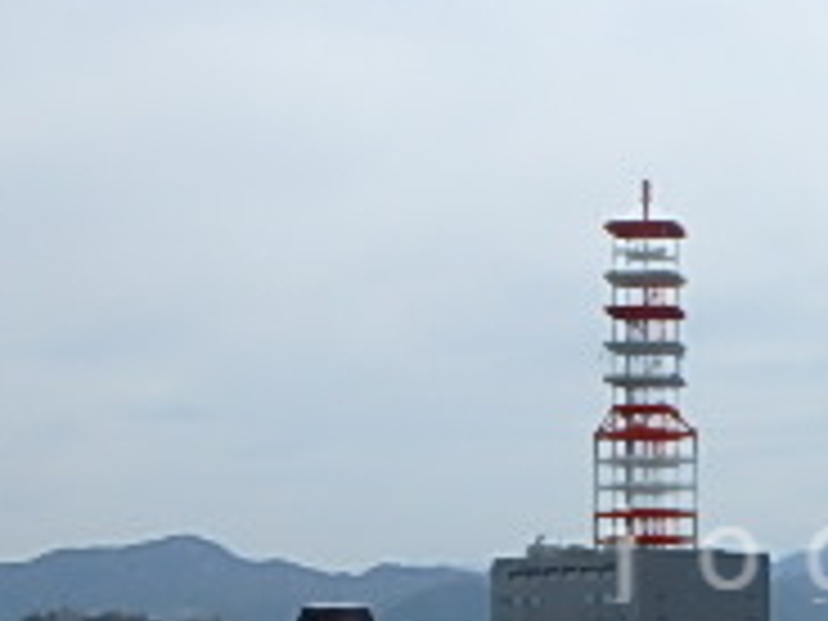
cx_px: 904
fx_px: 1746
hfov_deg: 24.9
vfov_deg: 19.8
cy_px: 549
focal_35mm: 73
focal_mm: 3.7
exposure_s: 1/1000
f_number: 6
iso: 125
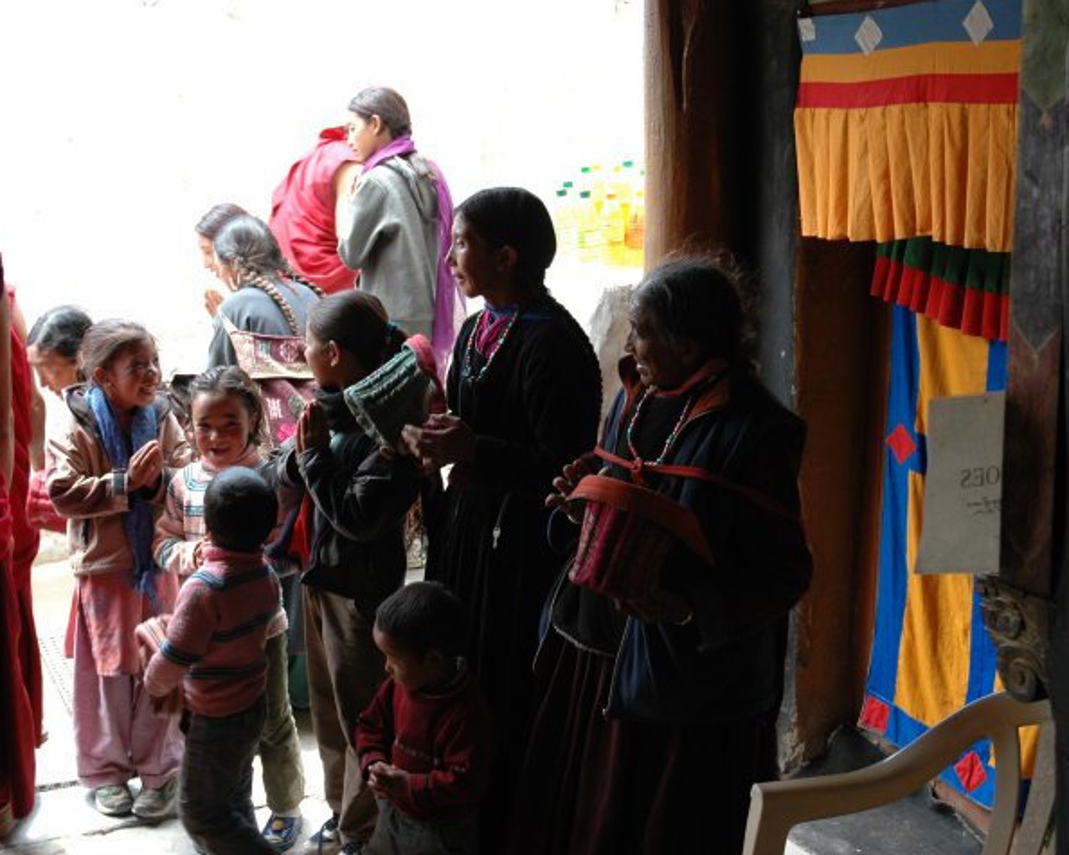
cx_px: 425
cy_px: 425
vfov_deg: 30.5
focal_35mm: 50
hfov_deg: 37.5
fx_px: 1568
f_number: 4.5
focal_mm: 29
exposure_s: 1/80
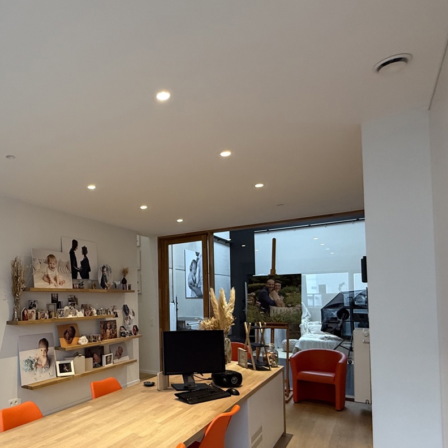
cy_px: 290
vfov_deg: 61.7
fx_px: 366
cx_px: 91
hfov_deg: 58.2
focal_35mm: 25
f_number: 2.2
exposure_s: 1/50
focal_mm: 2.22
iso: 250
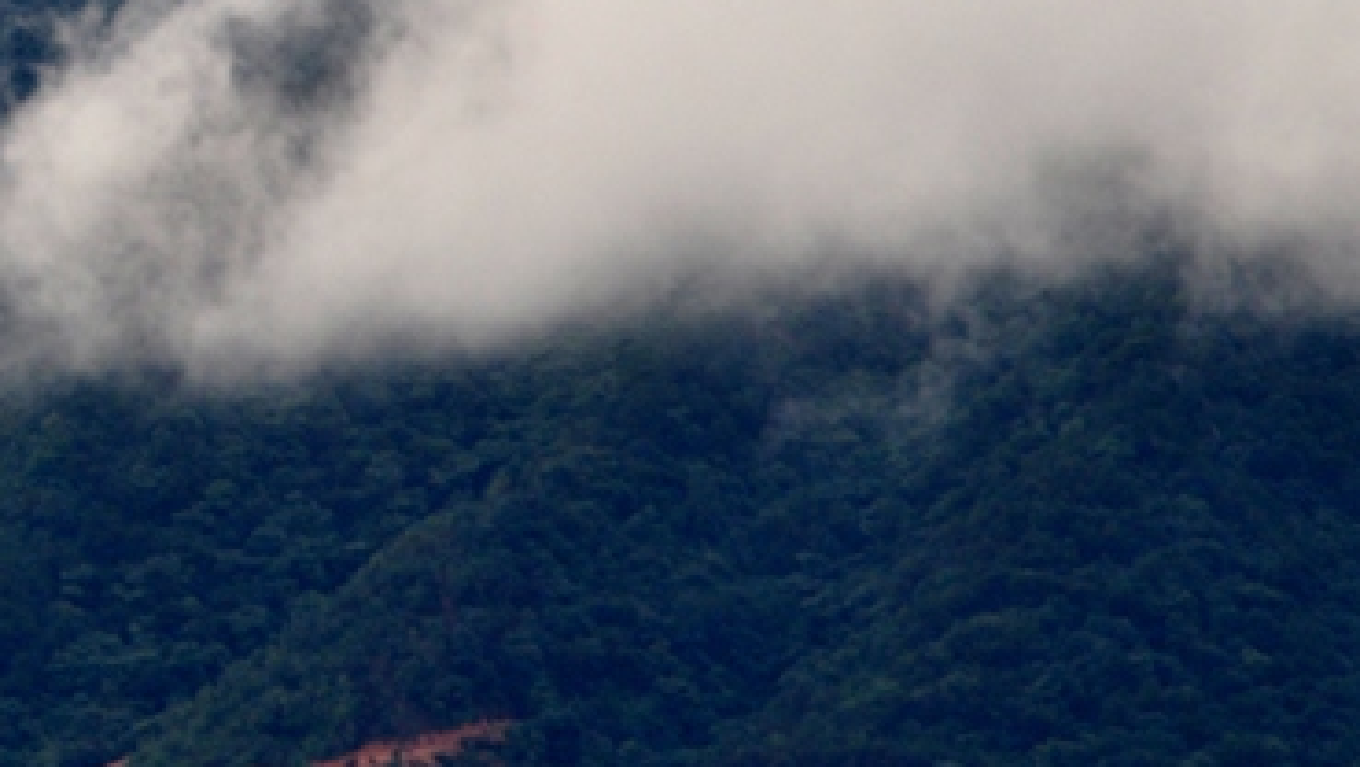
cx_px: -147
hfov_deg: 2.5
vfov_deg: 1.4
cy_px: -37
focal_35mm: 870
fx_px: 31390
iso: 200
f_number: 9
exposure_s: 1/160
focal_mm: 200
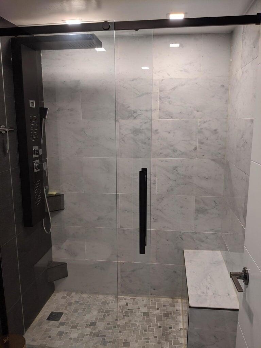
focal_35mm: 27
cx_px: 130
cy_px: 174
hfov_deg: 51.4
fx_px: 271
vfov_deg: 65.3
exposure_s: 1/59.9
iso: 75
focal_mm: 4.44
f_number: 1.8
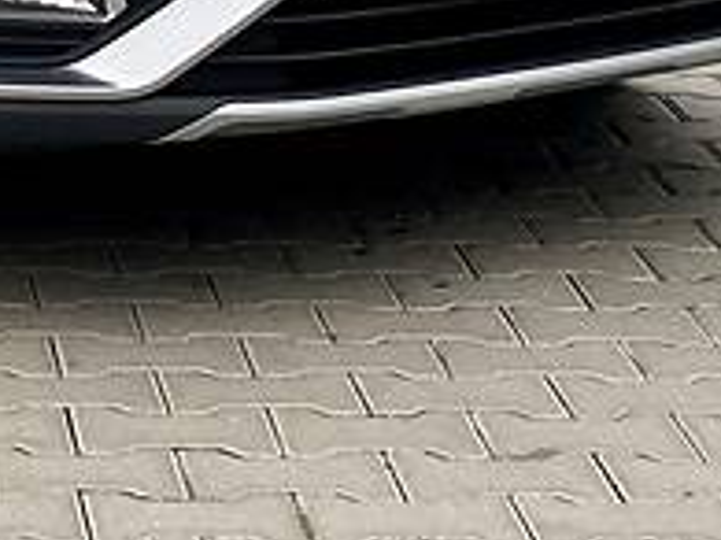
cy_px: -277
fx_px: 4434
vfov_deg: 6.9
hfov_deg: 9.1
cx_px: -373
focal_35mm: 213
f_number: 2
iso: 25
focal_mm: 6
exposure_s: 1/122
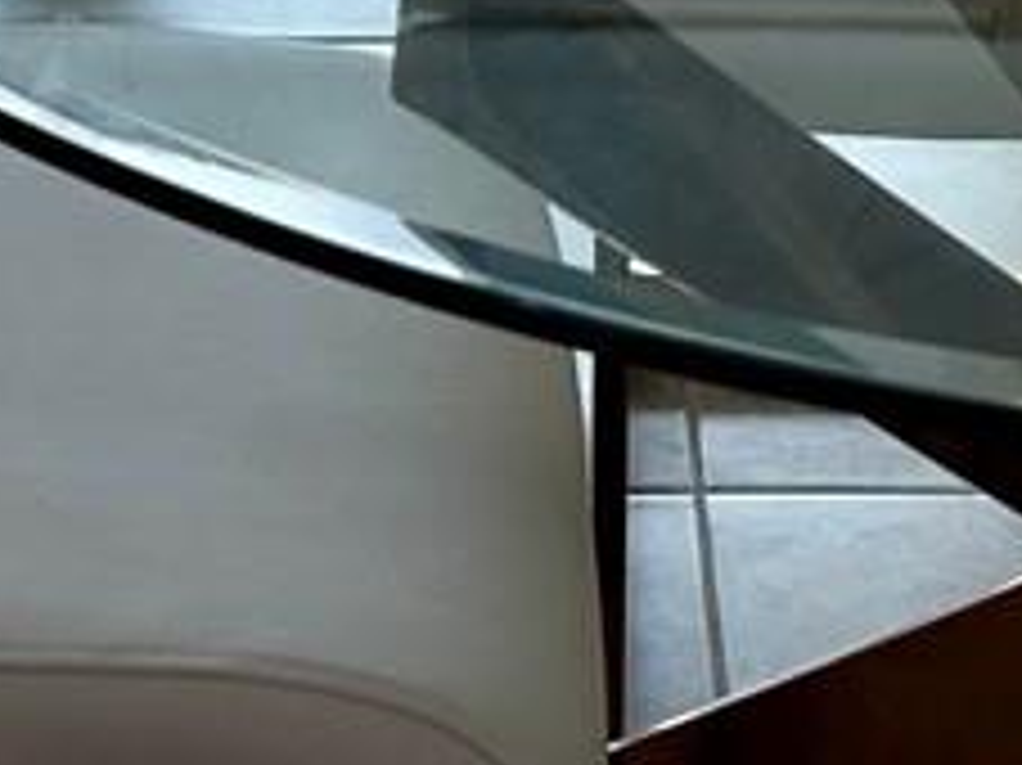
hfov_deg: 11.7
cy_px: -1611
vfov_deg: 7.6
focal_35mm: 169
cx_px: 396
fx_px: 4987
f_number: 1.78
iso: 80
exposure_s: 1/971
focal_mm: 6.86
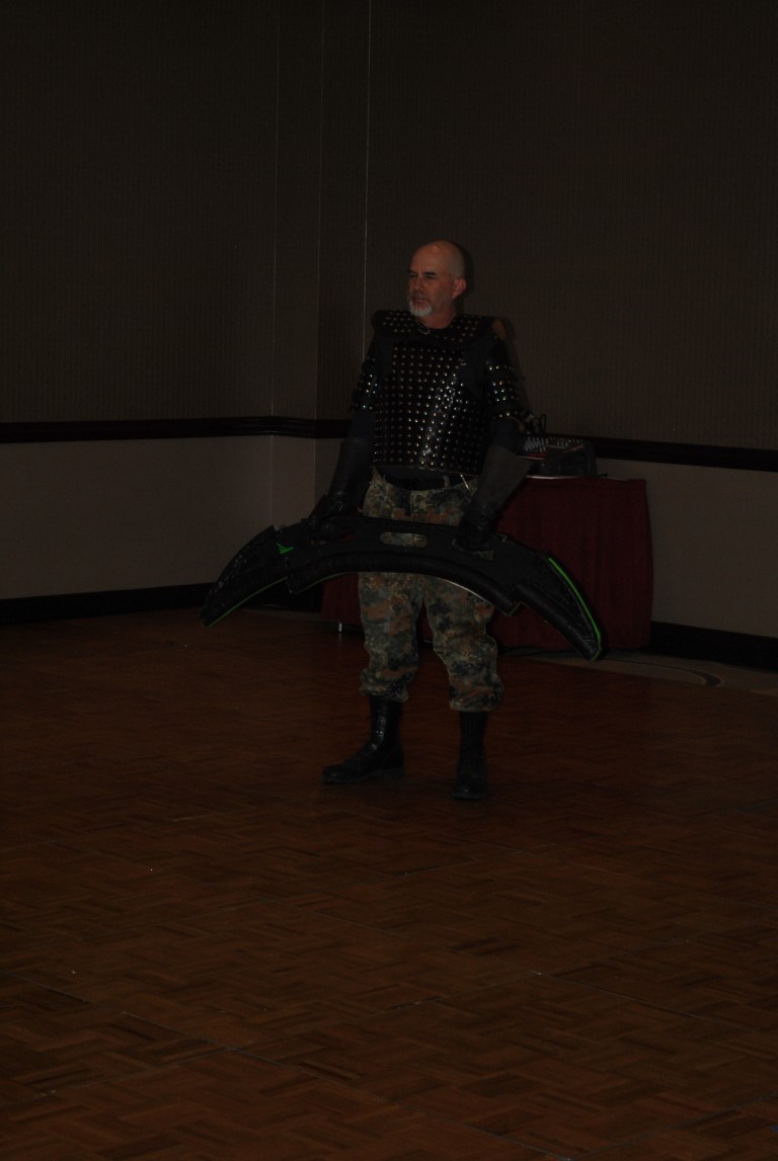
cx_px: 389
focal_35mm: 82
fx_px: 2666
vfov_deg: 24.6
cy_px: 580
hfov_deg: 16.6
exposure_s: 1/60
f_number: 5.6
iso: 200
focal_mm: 55
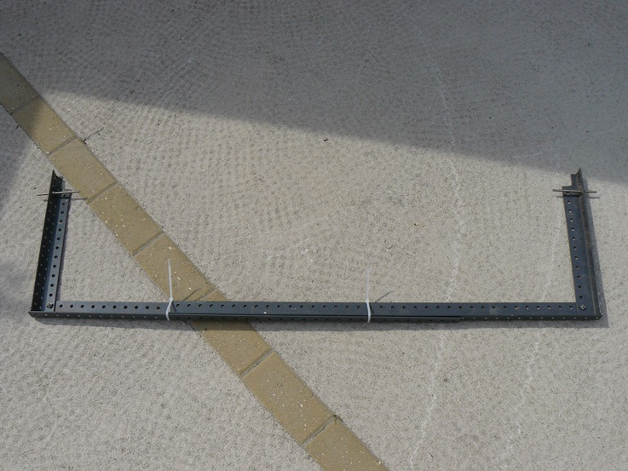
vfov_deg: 39.7
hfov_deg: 51.3
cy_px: 236
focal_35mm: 36
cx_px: 314
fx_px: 653
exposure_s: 1/400
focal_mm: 6
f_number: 6.3
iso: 100
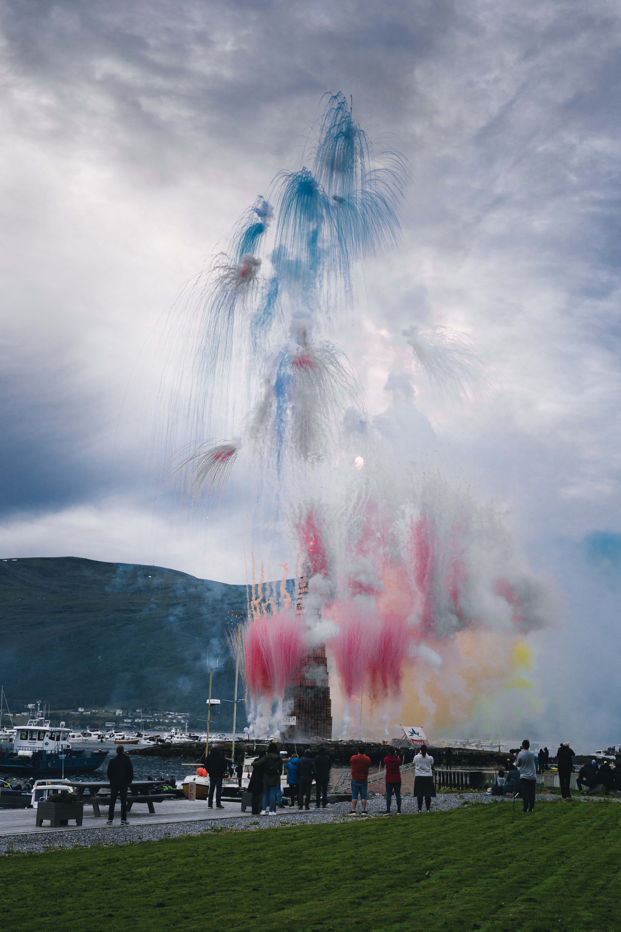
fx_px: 1113
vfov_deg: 45.4
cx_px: 310
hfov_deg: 31.2
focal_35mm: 43
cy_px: 466
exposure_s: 1/125
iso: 400
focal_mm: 43
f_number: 14
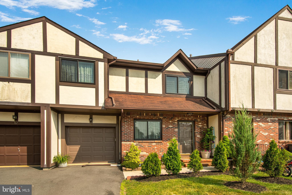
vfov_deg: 67.4
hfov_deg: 90.0
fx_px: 146
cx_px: 146
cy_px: 98
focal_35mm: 18
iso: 250
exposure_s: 1/500
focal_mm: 12
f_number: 9
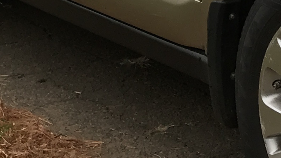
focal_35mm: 155
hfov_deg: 13.2
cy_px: -180
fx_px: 1155
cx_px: 411
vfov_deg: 7.4
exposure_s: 1/40
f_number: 1.8
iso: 20
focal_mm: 3.99
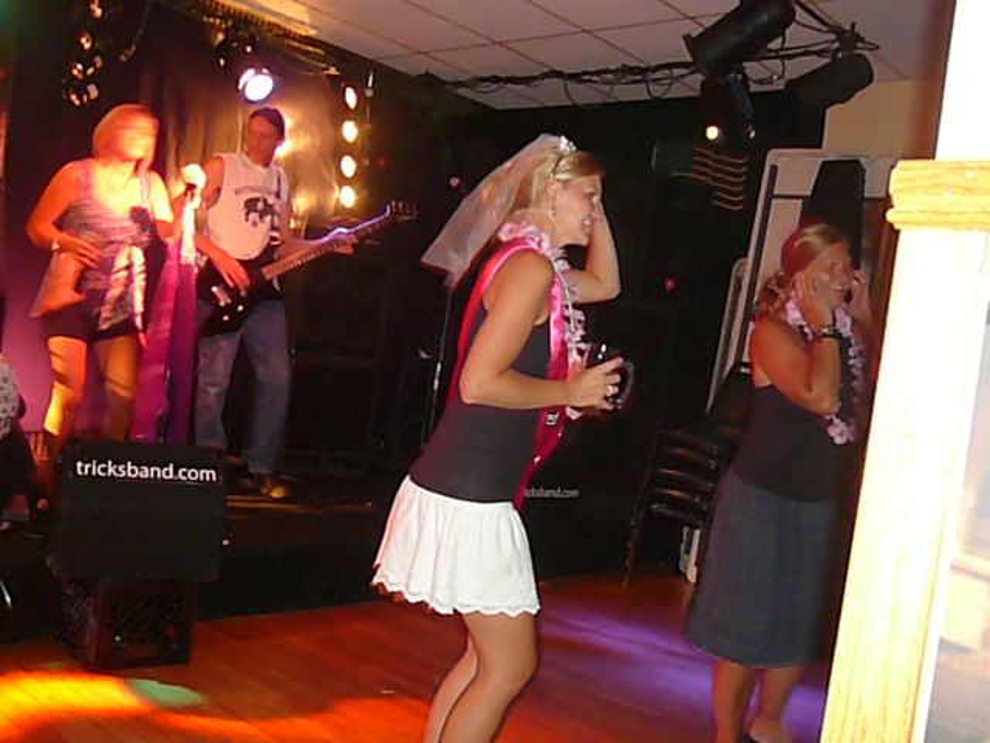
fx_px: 1001
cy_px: 372
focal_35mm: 35
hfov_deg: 52.6
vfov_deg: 40.7
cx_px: 495
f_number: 2.8
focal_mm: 5.2
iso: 800
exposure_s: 1/10
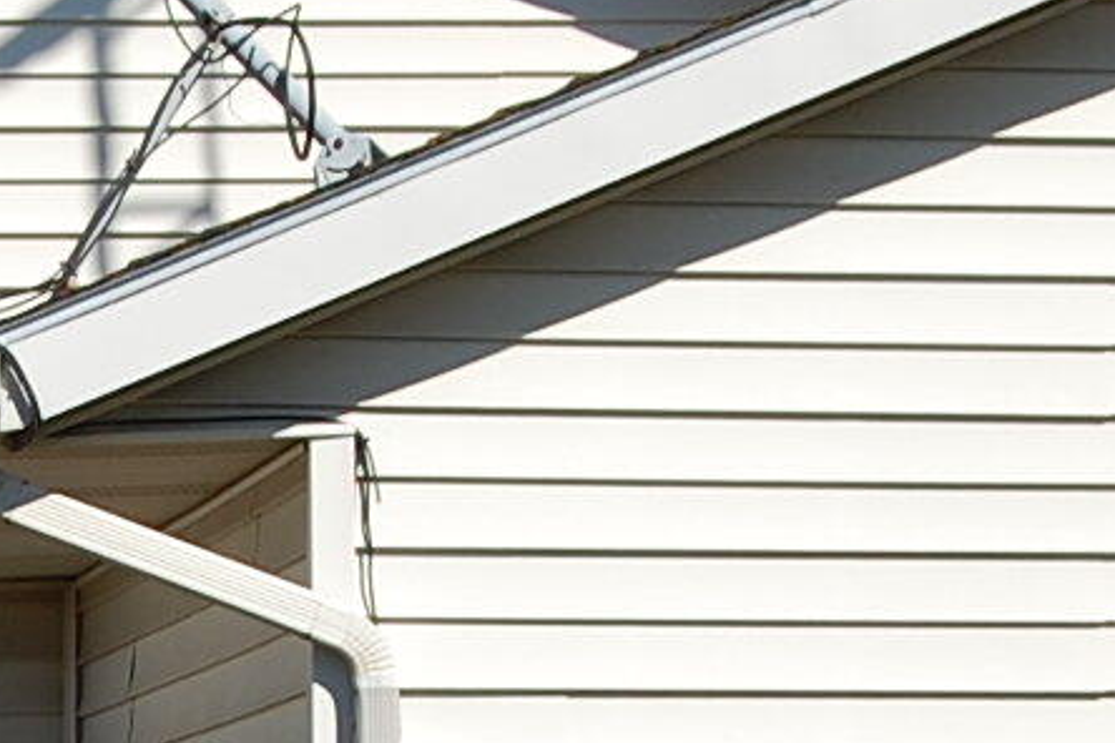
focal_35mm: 213
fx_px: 6597
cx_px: -60
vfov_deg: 6.4
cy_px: 997
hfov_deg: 9.6
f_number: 11
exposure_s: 1/500
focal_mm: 28
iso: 200
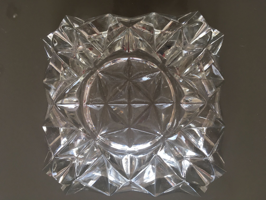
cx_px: 133
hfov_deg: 61.7
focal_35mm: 29
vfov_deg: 48.2
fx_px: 223
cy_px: 100
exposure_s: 1/33
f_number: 2.2
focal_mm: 4.15
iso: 64
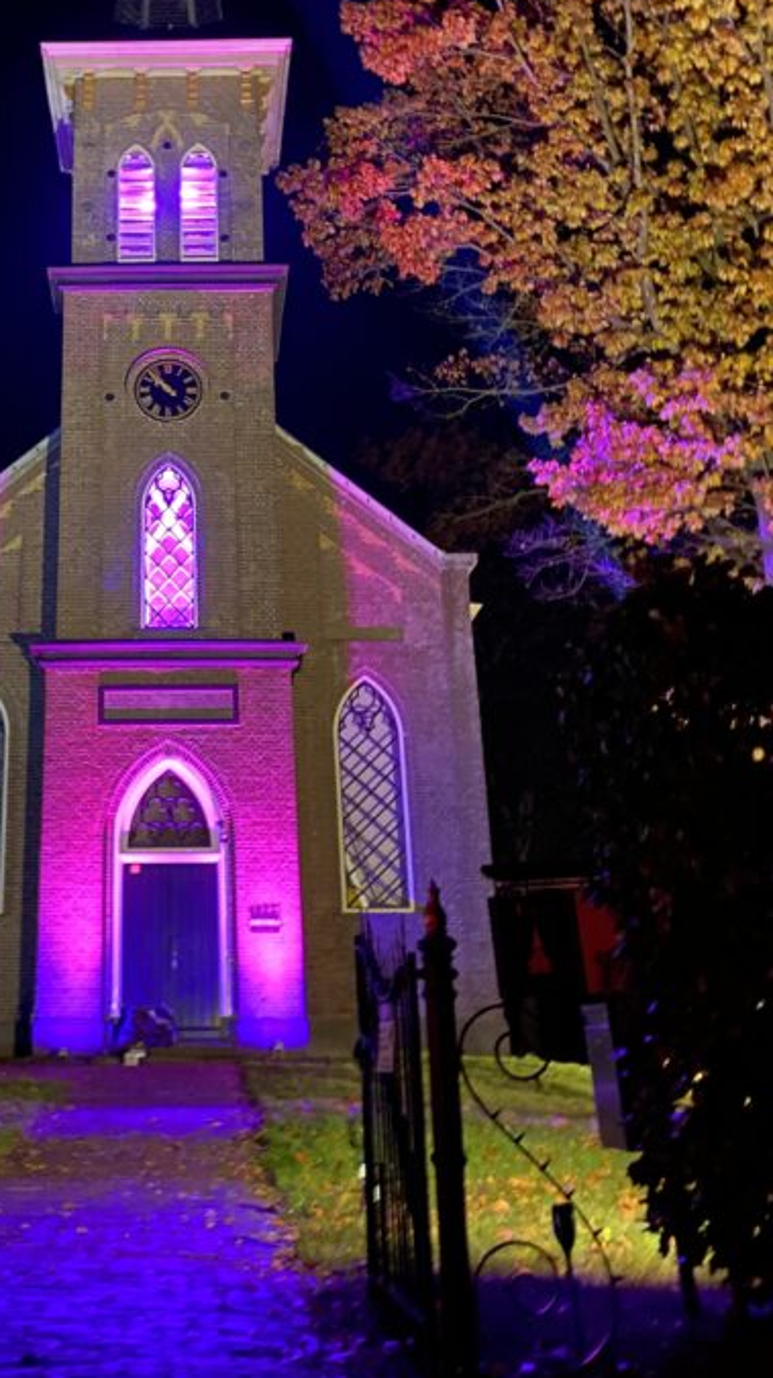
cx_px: 153
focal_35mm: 43
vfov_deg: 46.2
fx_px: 1569
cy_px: 394
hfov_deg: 27.1
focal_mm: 4.25
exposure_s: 1/2
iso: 800
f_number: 1.8
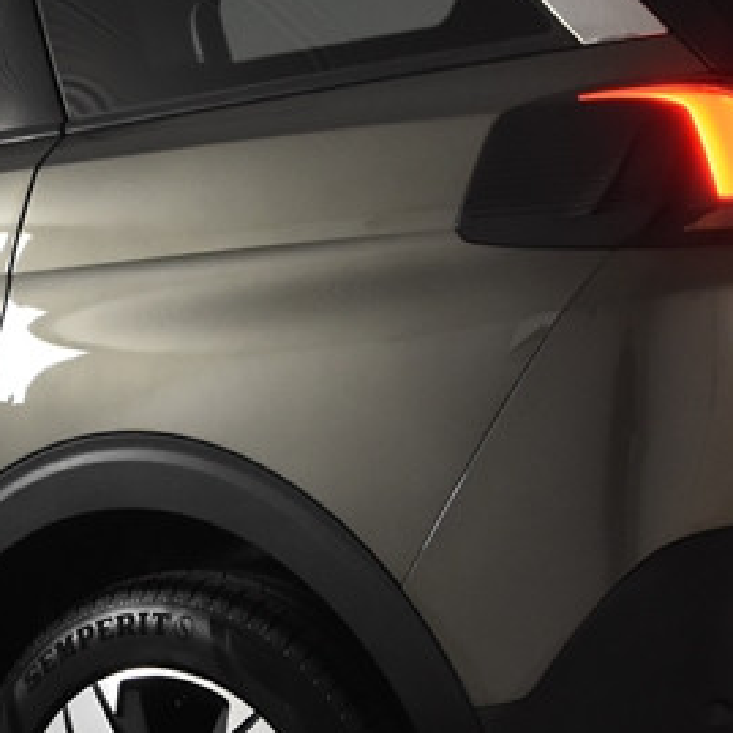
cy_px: 435
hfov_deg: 13.7
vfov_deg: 13.8
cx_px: 74
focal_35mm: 126
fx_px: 3019
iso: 1600
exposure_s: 1/80
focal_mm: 26
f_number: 4.5
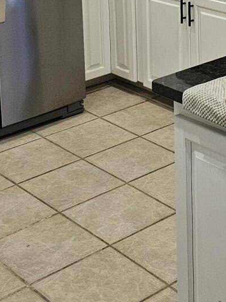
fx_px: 766
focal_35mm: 88
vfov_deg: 20.9
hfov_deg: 16.5
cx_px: 209
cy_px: -48
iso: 250
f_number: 1.7
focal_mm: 6.3
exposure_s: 1/120
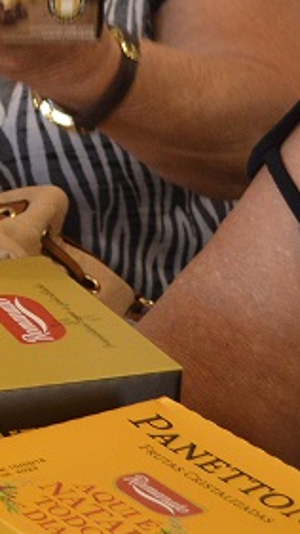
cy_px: -152
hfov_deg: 5.8
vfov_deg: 11.4
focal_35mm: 185
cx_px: -794
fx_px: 2617
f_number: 4.5
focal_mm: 22
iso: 400
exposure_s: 1/80
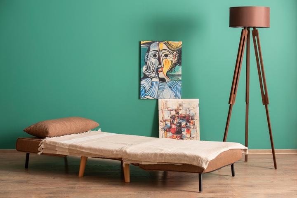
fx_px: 578
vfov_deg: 19.5
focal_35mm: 70
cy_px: 99
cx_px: 148
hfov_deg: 28.8
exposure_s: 1/160
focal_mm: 70
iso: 160
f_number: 7.1
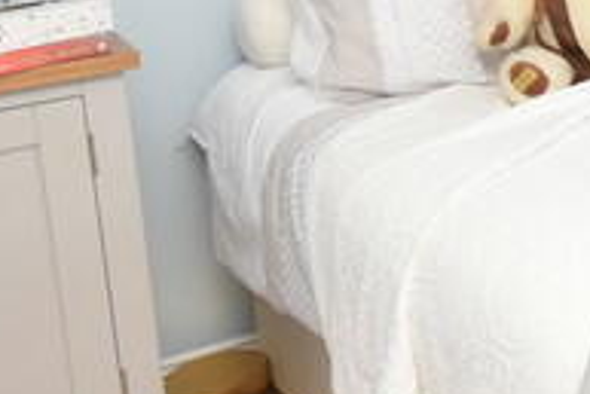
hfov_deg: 17.9
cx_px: 1097
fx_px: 1438
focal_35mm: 88
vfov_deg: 15.0
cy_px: -108
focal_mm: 11
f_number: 4.2
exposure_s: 1/125
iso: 1000
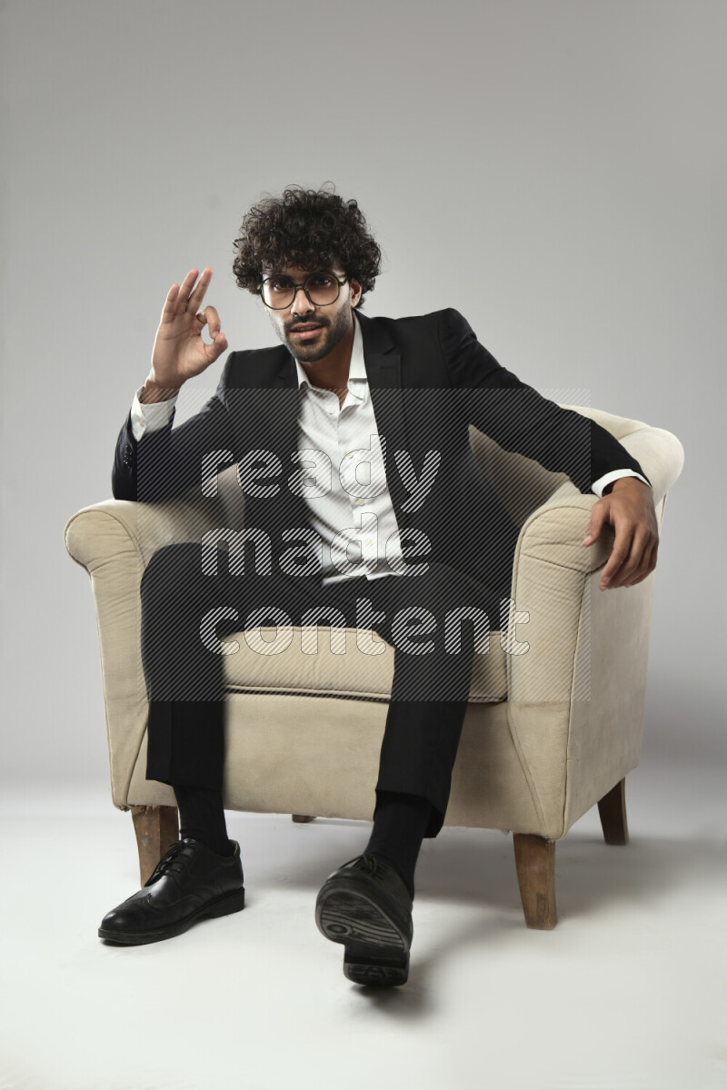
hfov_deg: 28.1
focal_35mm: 48
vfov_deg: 41.1
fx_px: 1454
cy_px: 545
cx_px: 364
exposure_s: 1/125
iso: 400
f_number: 5.6
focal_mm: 48
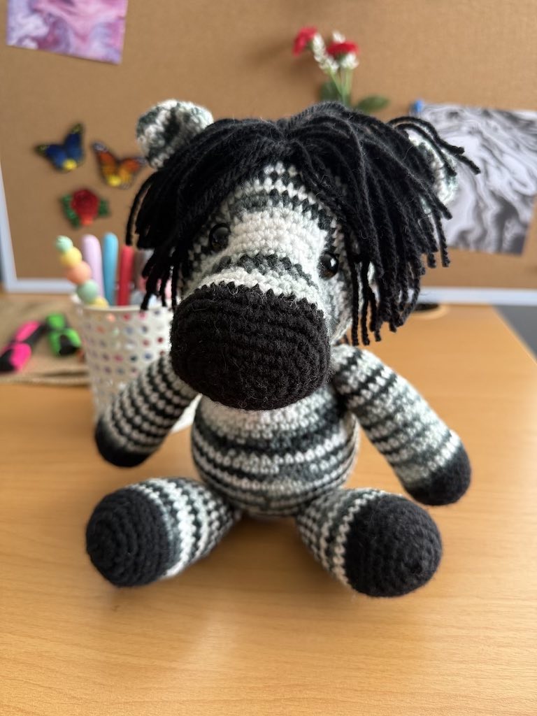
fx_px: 496
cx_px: 268
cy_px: 358
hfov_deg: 56.8
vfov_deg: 71.6
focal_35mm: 24
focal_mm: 6.76
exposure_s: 1/121
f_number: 1.78
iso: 160
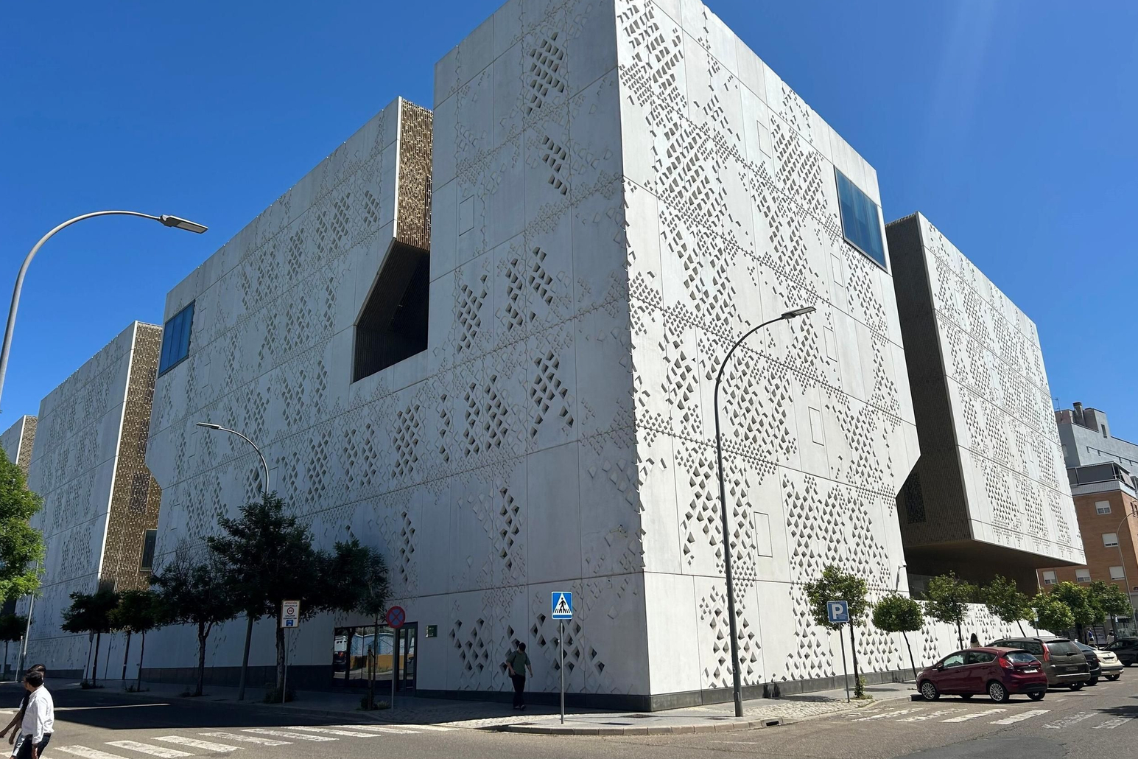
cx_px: 584
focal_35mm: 28
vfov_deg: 46.3
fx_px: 885
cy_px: 329
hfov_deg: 65.5
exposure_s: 1/5882
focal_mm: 5.7
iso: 50
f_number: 1.5
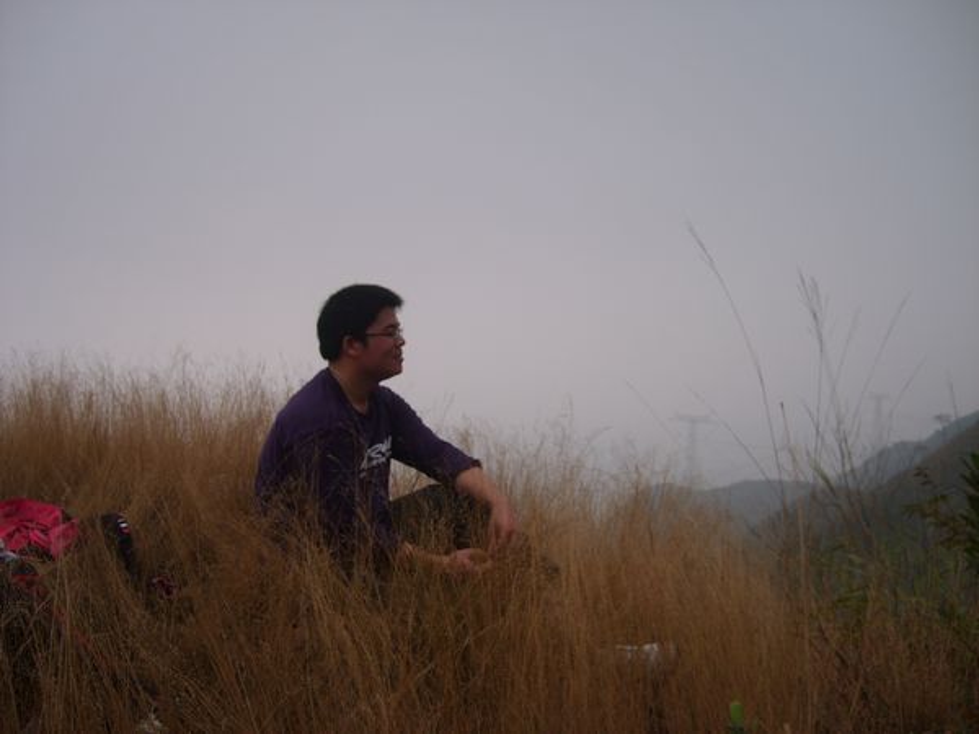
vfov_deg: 40.7
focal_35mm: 35
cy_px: 367
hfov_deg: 52.6
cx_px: 490
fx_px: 990
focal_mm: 5.8
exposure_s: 1/500
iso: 50
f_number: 2.8
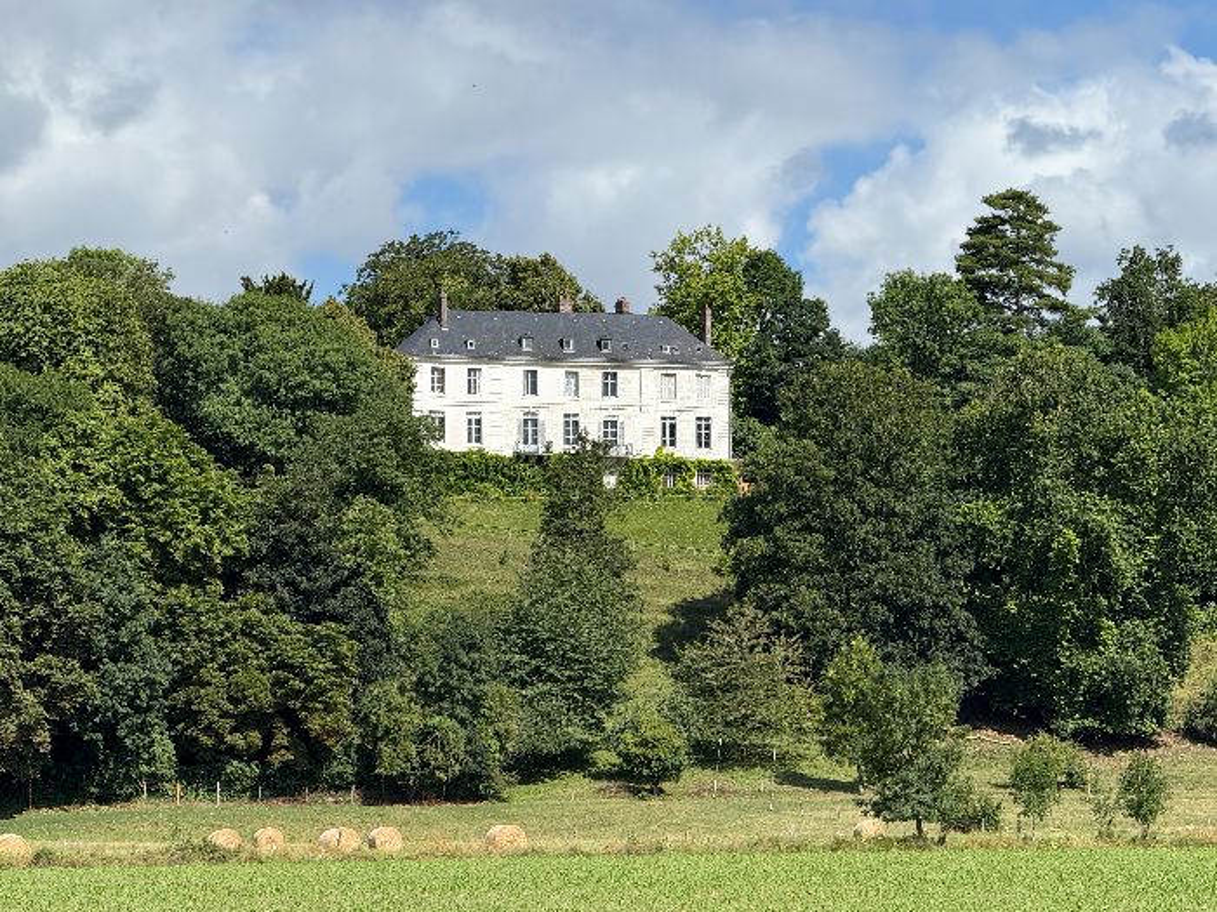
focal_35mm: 120
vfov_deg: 12.3
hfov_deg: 16.4
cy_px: 456
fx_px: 4219
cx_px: 608
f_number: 2.8
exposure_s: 1/2283
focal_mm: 15.66
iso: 64
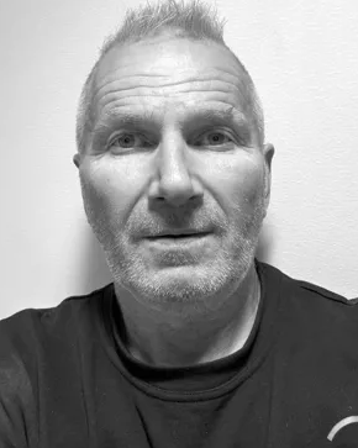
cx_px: 177
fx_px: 371
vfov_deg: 62.2
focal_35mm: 28
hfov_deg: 51.5
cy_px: 218
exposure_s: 1/50
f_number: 1.5
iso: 80
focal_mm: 5.7
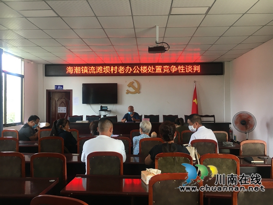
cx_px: 136
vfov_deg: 48.2
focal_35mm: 29
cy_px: 102
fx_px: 229
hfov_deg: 61.7
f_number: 2.2
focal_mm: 4.15
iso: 40
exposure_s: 1/33
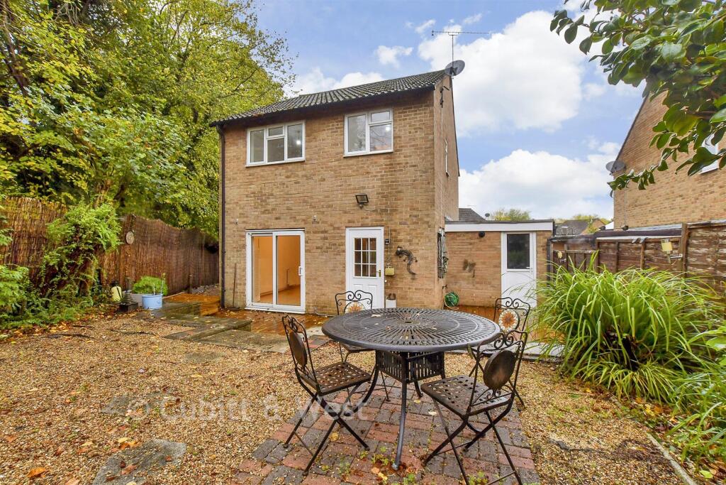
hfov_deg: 100.4
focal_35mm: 15
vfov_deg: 77.3
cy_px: 242
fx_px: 303
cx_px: 363
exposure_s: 1/60
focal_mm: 10
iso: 400
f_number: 8
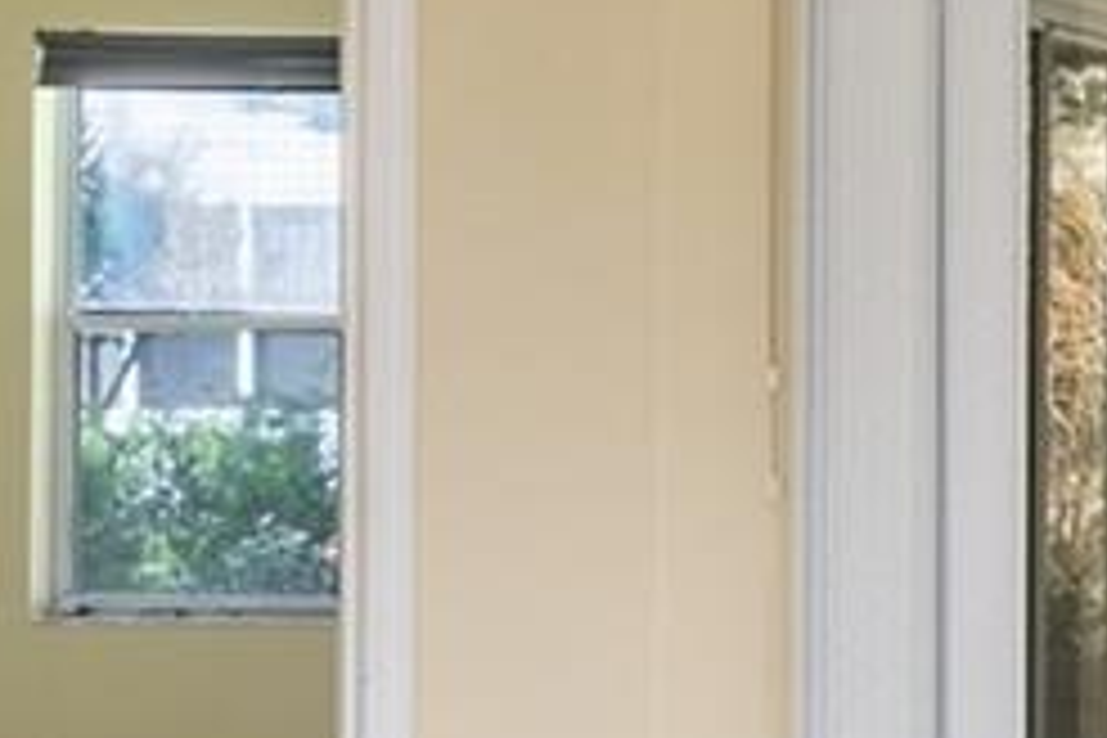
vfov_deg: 11.7
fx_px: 3597
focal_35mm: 117
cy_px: 396
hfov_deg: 14.4
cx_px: 2264
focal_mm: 18
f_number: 7.1
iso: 320
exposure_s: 1/15
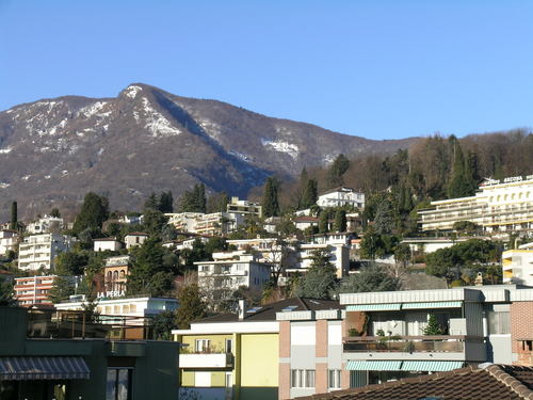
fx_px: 1232
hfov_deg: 24.4
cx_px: 266
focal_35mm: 80
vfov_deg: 18.4
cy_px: 200
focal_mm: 16.7
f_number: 7.3
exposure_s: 1/178
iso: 50
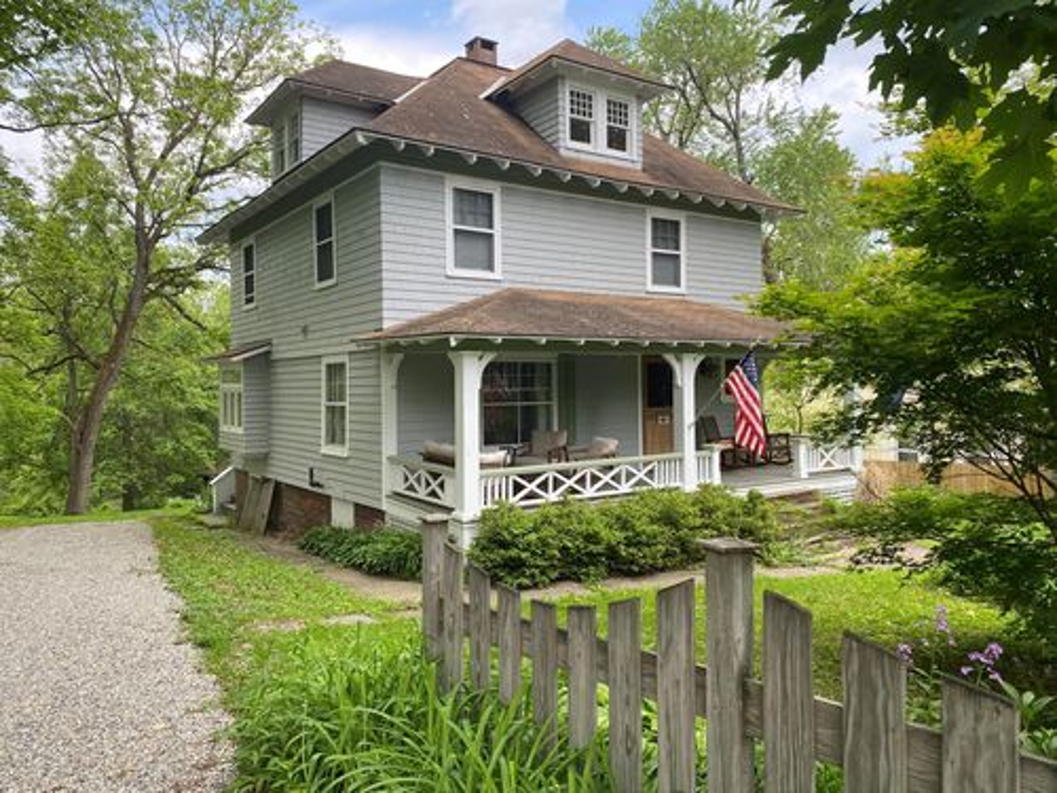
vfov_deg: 53.1
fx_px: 794
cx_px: 528
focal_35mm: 26
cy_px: 396
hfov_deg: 67.3
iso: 32
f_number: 1.8
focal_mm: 4.25
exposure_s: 1/504
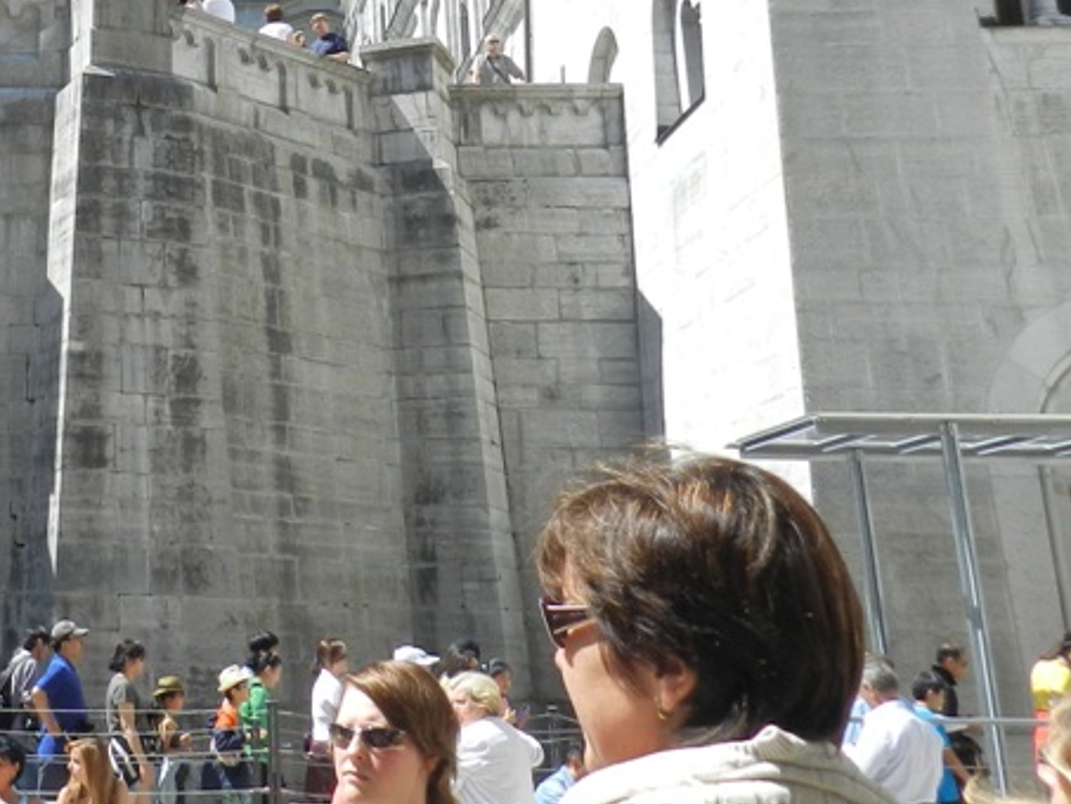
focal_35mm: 52
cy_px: 116
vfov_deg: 27.3
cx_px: 33
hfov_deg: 34.0
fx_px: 1609
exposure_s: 1/1000
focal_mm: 4
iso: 160
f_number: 3.4
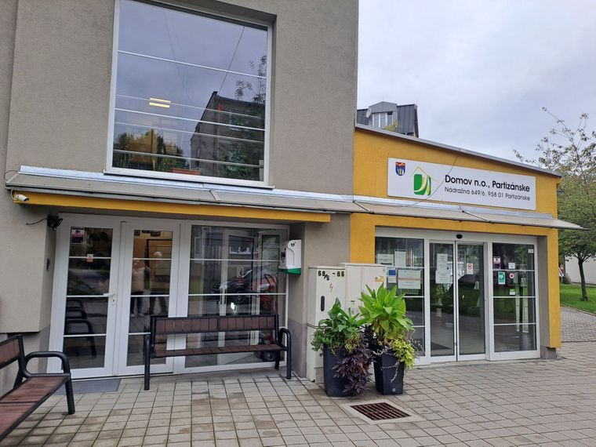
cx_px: 298
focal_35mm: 25
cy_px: 224
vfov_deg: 54.9
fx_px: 430
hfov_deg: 69.4
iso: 32
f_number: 1.8
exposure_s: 1/198
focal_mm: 4.65
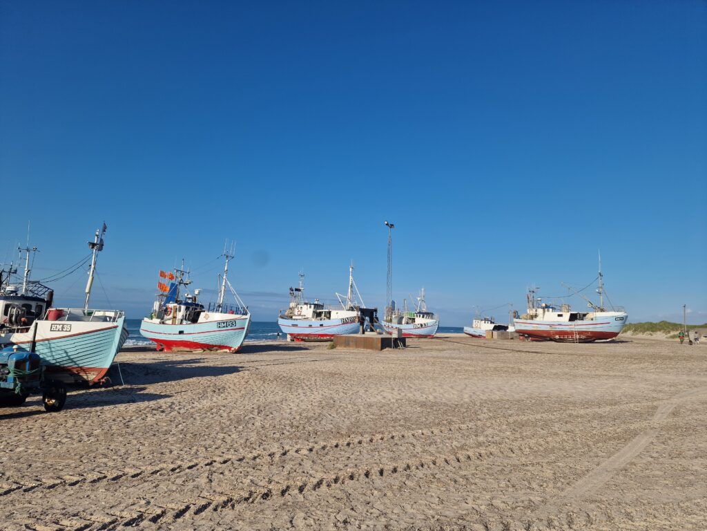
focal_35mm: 23
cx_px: 354
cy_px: 266
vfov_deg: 58.9
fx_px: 470
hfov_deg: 73.9
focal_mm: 6.4
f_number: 1.8
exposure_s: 1/1976
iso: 50
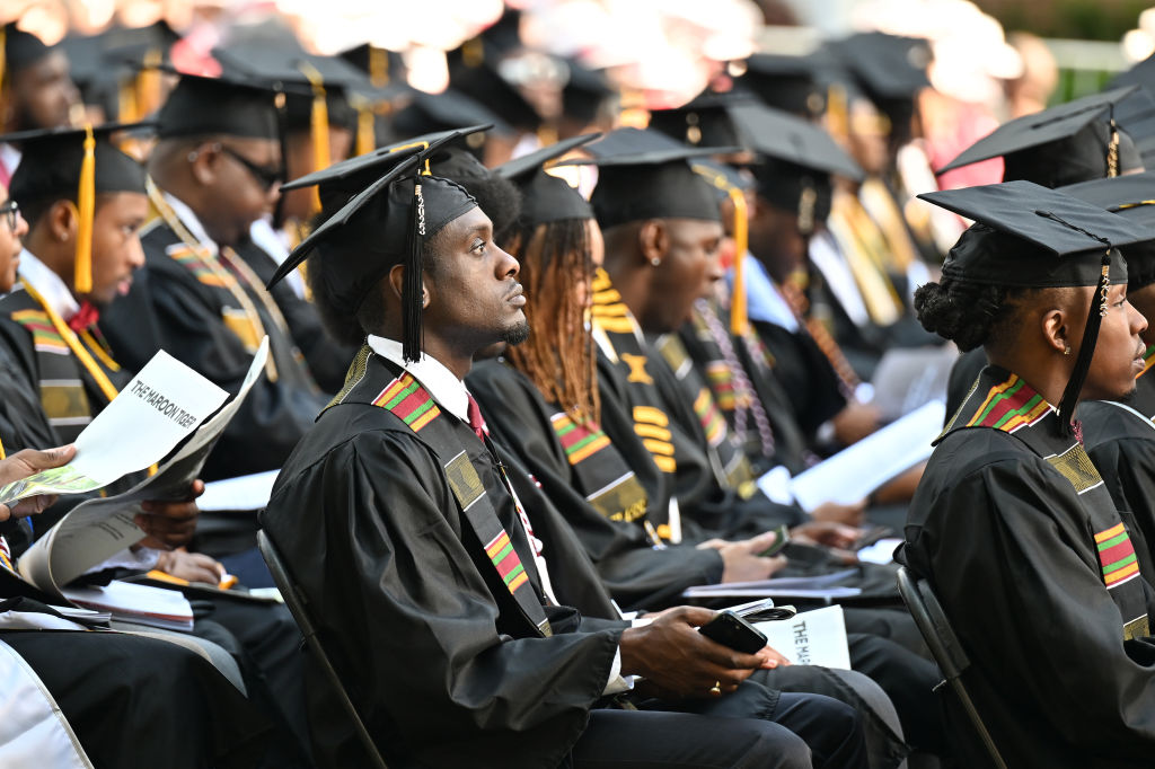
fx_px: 9621
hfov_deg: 6.9
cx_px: 578
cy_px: 384
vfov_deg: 4.6
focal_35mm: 300
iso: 320
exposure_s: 1/400
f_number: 2.8
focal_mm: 200
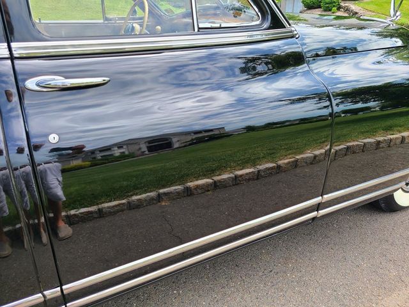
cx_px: 204
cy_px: 154
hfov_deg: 67.3
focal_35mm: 26
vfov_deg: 53.1
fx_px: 307
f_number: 1.8
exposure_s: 1/348
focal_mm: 5.4
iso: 40
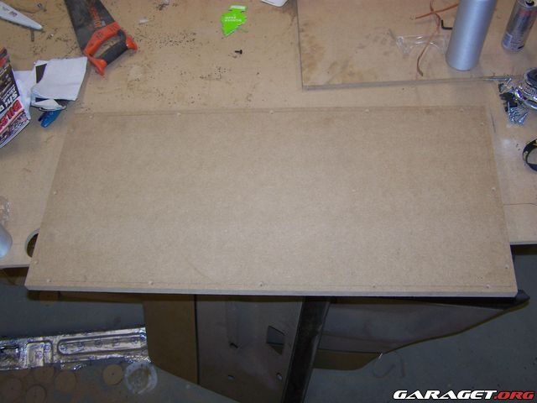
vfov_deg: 37.7
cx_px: 268
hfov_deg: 49.0
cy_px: 202
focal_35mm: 38
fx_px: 589
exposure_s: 1/60
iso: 80
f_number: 2.8
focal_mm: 6.3
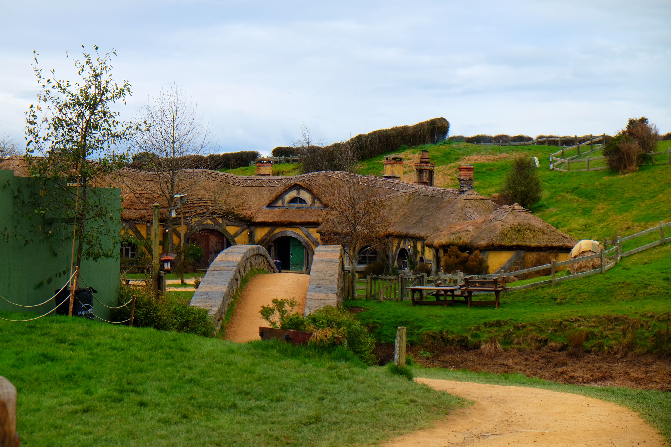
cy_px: 224
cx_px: 336
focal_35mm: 83
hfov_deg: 24.5
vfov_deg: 16.5
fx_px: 1547
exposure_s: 1/420
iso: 200
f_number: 5.6
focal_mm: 55
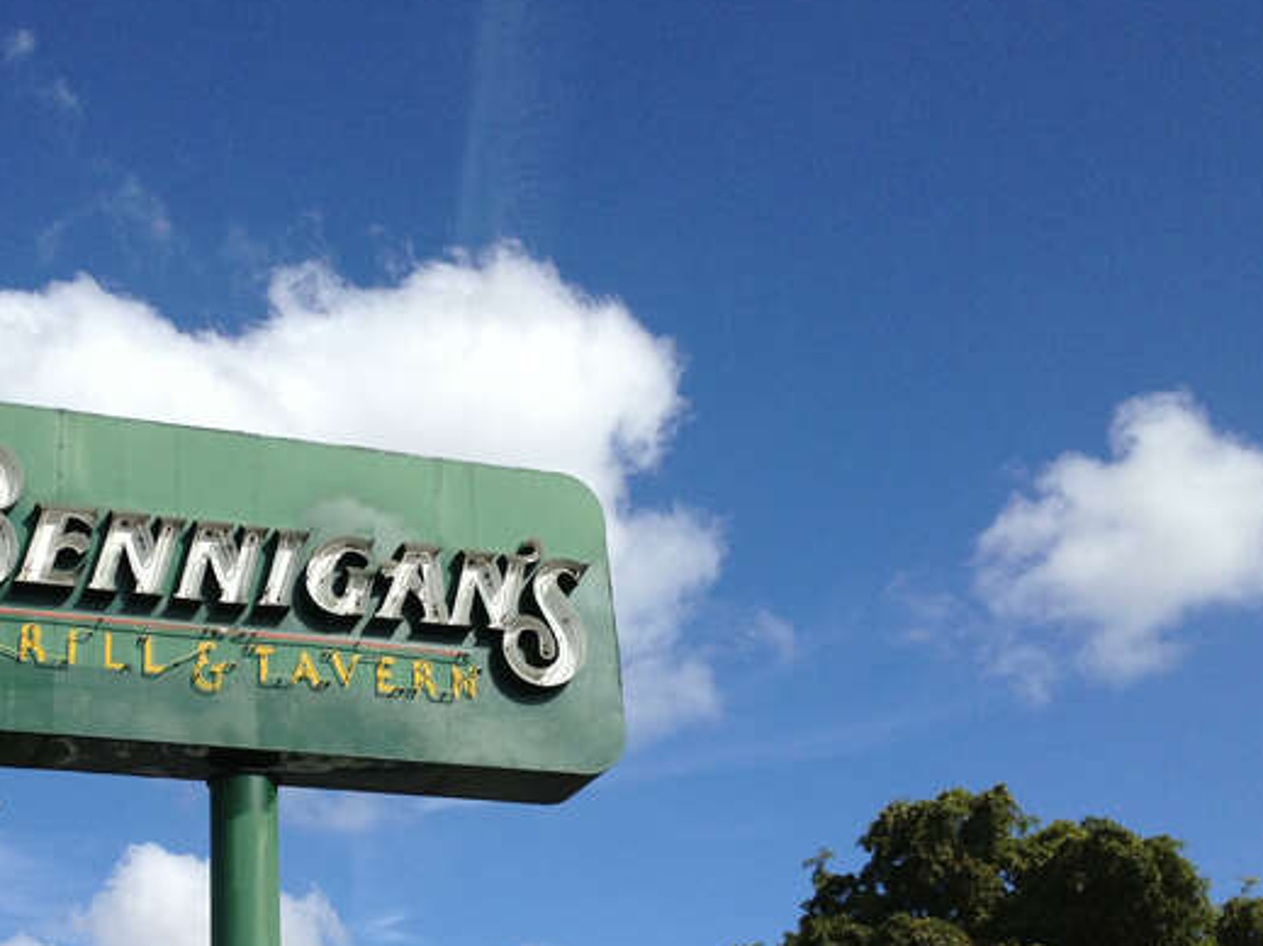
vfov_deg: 26.8
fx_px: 1970
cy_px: 674
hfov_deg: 34.9
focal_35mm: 54
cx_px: 346
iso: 50
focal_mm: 4.28
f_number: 2.4
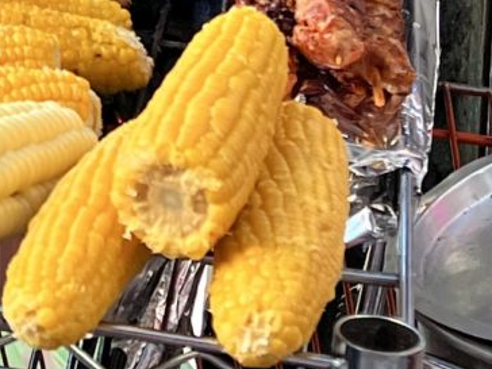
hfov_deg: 10.5
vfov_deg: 7.8
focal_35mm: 183
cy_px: -357
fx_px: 2601
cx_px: -189
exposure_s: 1/121
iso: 40
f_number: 1.5
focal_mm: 5.7
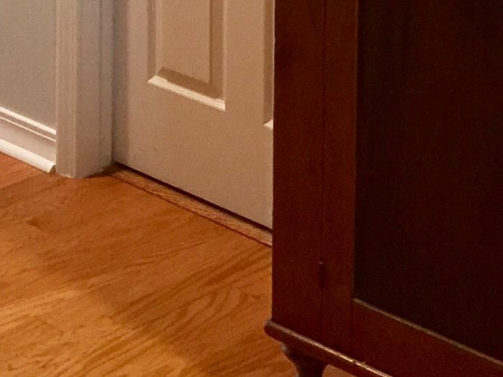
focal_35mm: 123
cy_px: -347
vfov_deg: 11.1
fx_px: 1787
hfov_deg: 15.8
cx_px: 58
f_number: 2.2
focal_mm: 4.15
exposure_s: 1/15
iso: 100
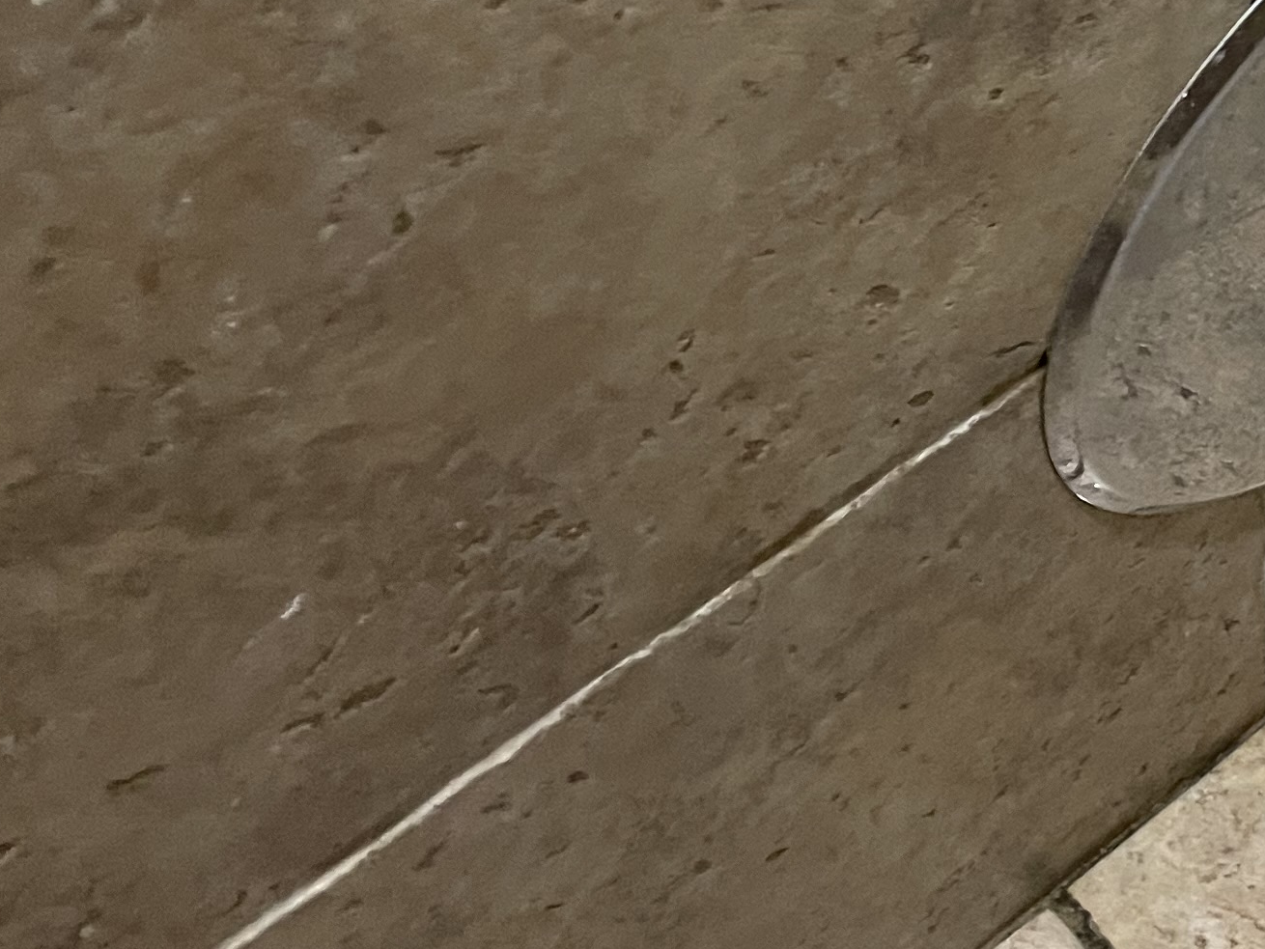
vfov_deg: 18.1
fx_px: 2924
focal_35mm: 80
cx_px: 1685
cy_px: 96
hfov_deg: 21.8
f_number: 1.6
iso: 400
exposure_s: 1/40
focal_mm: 4.2
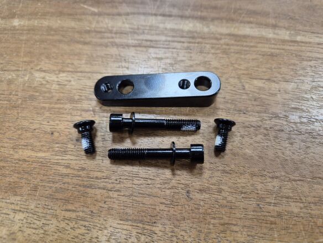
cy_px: 122
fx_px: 215
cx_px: 162
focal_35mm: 23
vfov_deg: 58.9
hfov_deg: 73.9
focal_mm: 5.4
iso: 200
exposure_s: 1/100
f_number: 1.8
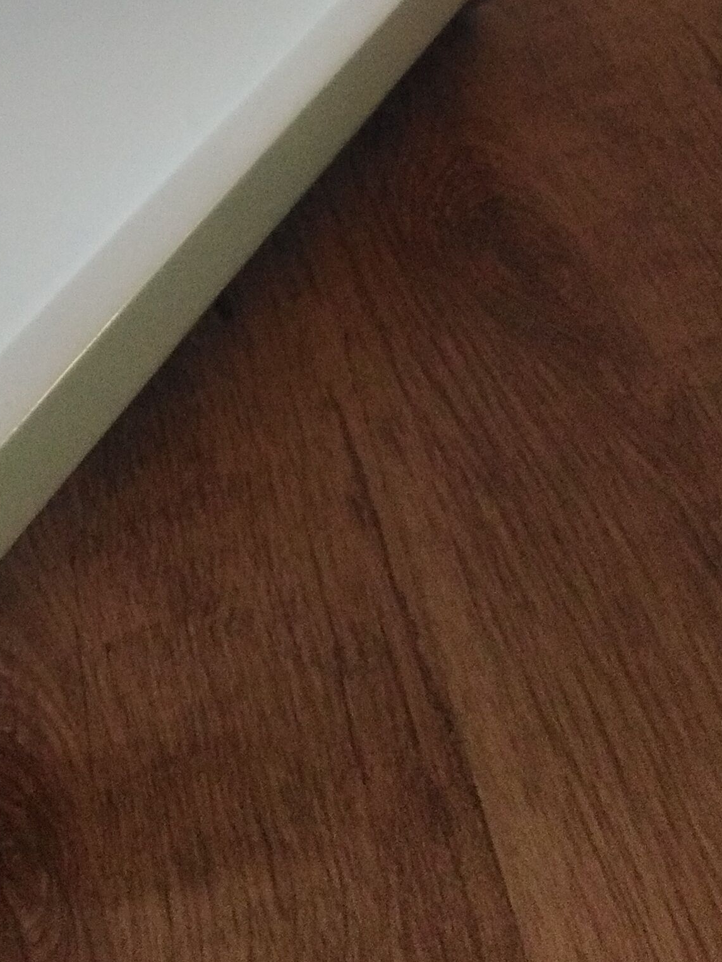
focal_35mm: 71
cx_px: -126
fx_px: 1974
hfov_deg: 19.6
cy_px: -183
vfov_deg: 24.8
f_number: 1.8
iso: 513
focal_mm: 3.62
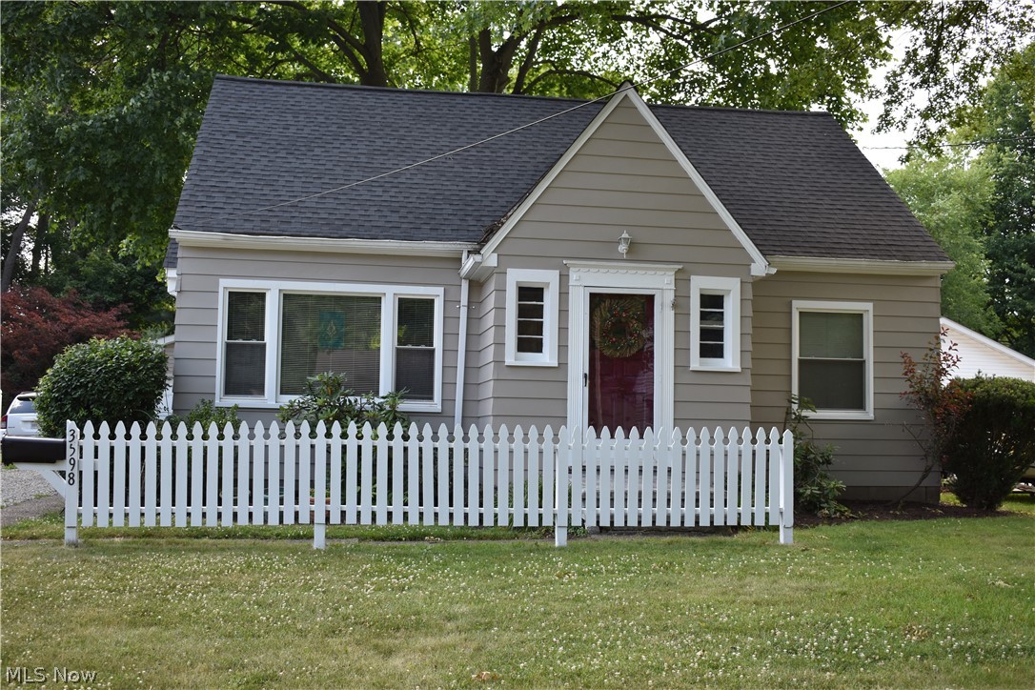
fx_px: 1121
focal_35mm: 39
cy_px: 345
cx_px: 518
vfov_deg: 34.2
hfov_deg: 49.6
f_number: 5.6
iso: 250
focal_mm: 26
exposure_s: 1/250
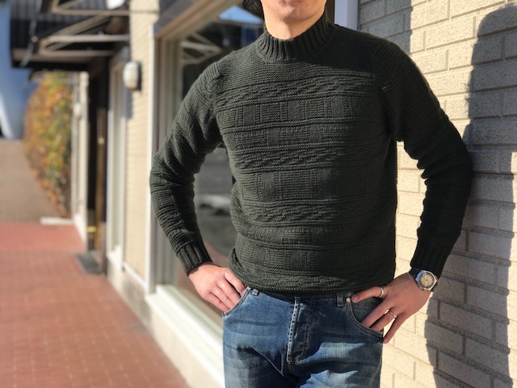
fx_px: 851
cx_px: 258
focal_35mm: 57
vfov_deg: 25.7
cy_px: 194
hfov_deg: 33.8
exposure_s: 1/847
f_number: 2.8
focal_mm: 6.6
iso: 20
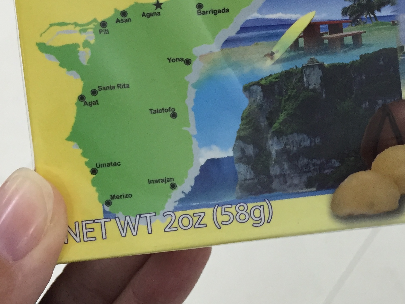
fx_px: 725
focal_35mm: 62
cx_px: 377
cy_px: 43
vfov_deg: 23.2
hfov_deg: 29.7
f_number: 2.2
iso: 100
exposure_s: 1/30
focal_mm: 4.15
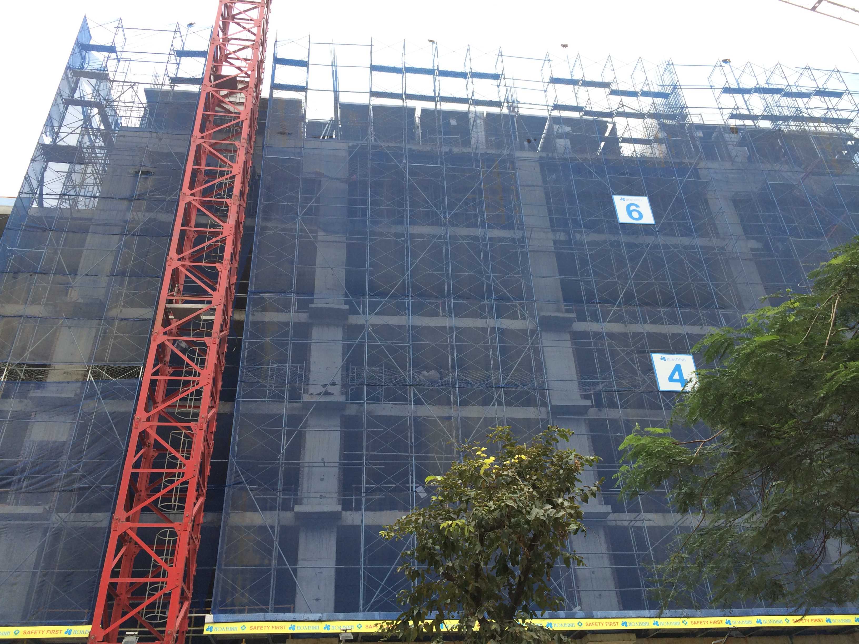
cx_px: 430
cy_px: 322
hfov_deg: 60.0
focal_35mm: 30
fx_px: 744
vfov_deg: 46.8
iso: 32
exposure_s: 1/477
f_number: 2.2
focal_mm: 4.12
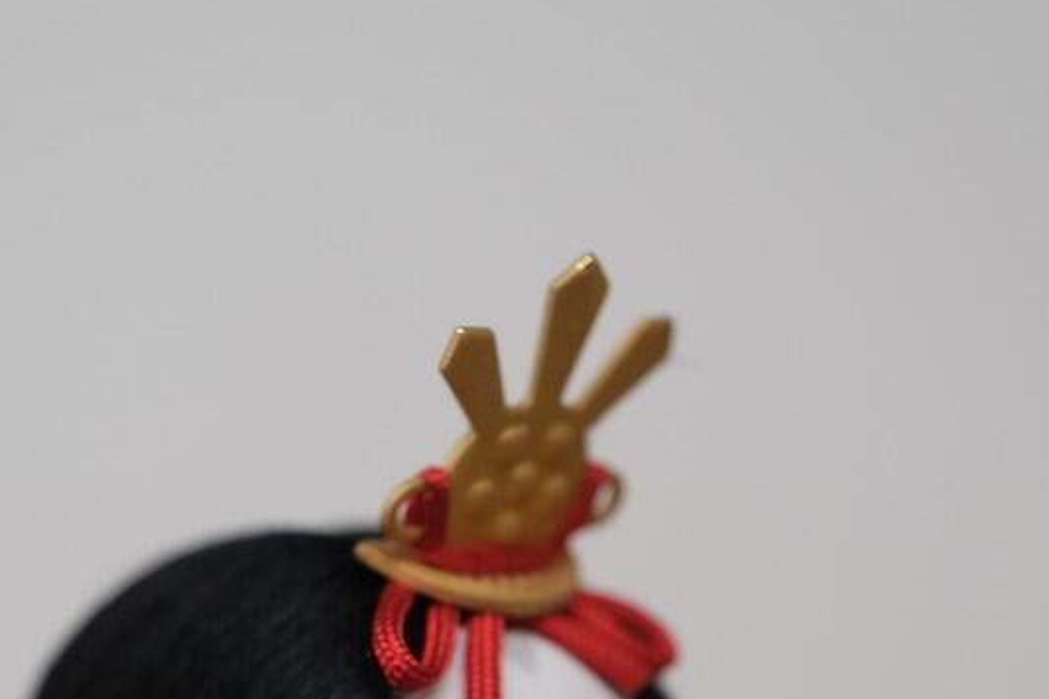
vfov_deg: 4.1
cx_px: 437
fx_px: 9845
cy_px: 862
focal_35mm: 338
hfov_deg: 6.1
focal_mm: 80
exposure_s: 1/56
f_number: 2.8
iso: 200
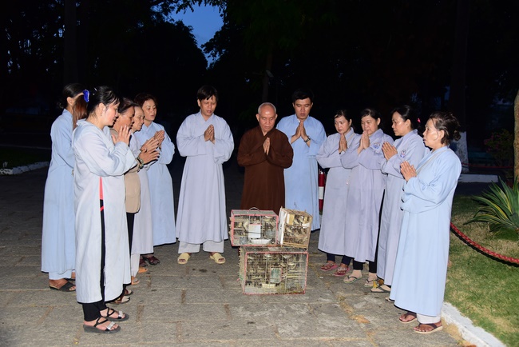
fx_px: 447
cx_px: 260
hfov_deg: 60.3
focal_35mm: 31
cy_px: 174
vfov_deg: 42.4
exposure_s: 1/80
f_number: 4.5
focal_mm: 31
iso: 1250
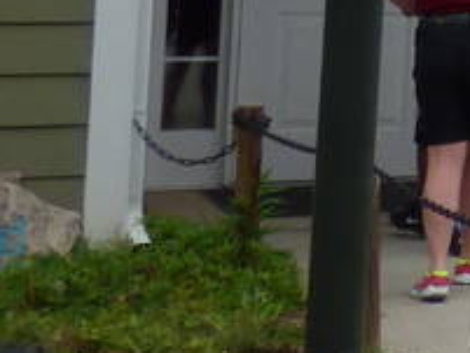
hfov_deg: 10.3
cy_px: -252
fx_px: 2160
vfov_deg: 9.0
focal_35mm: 159
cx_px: 1232
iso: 100
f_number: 2.8
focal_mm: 3.58
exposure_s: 1/2000
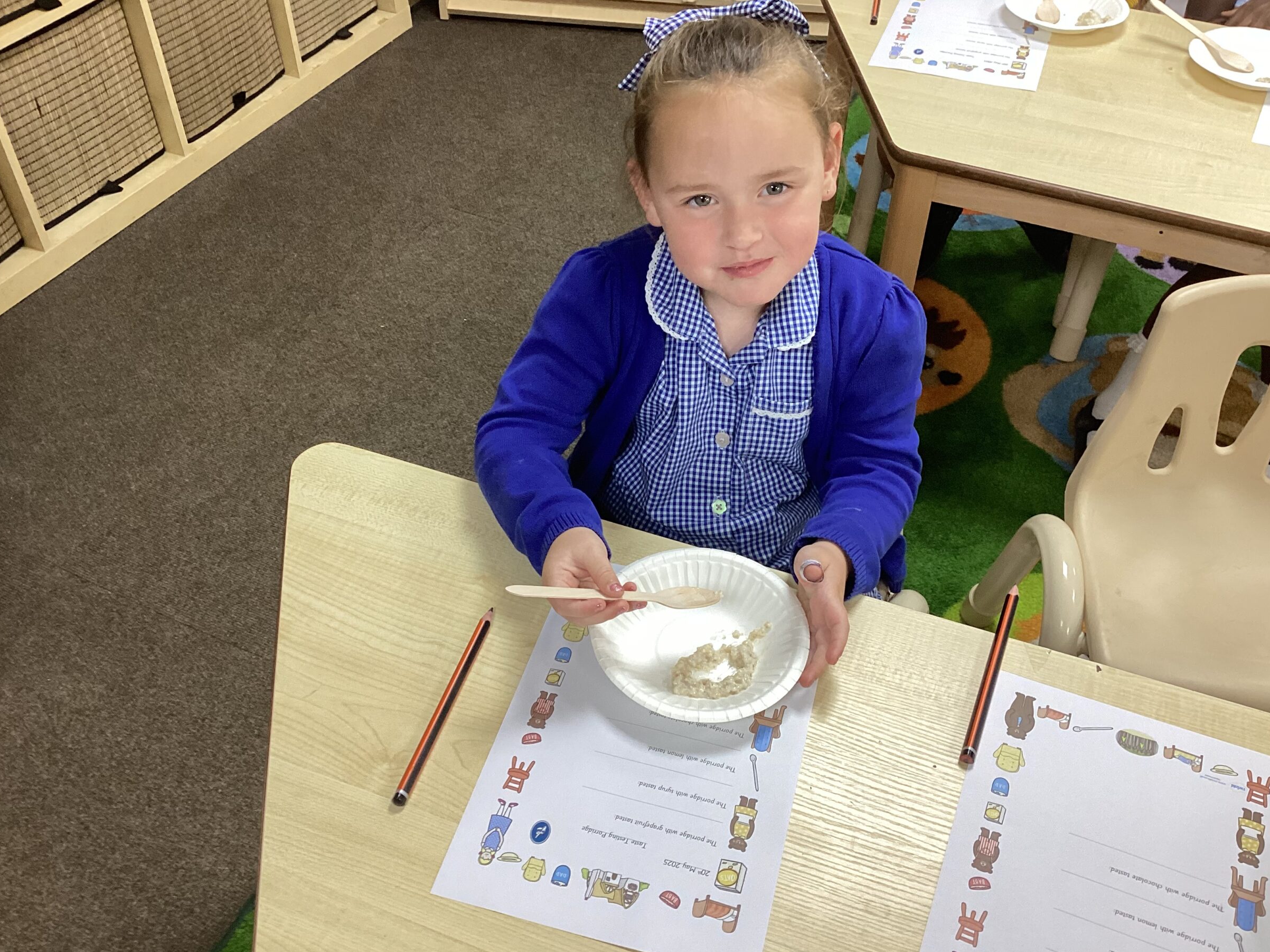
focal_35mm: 33
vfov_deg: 42.9
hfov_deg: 55.3
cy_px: 464
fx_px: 1211
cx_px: 622
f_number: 2.4
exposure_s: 1/50
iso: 100
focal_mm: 3.3
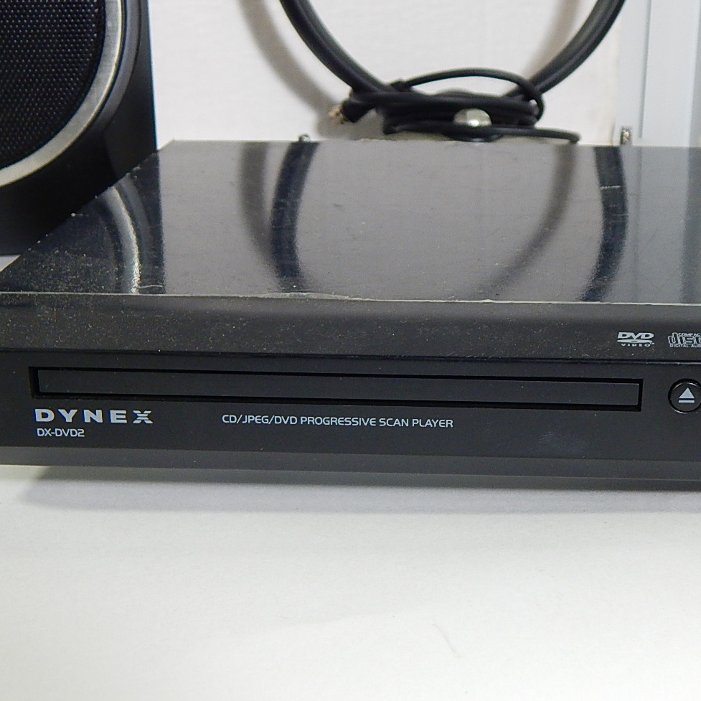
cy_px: 364
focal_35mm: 55
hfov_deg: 31.0
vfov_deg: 31.1
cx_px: 437
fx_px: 1260
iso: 280
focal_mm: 6.8
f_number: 3.4
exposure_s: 1/30
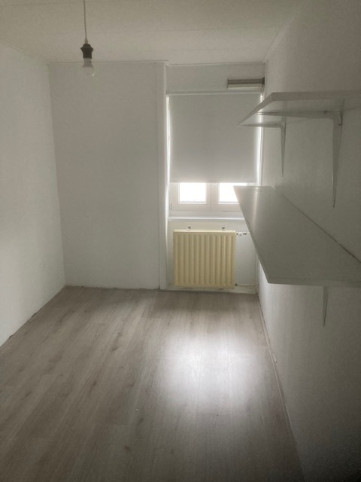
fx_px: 389
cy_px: 241
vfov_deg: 63.4
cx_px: 180
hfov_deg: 49.7
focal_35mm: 28
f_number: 1.8
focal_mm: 3.99
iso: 250
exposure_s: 1/60
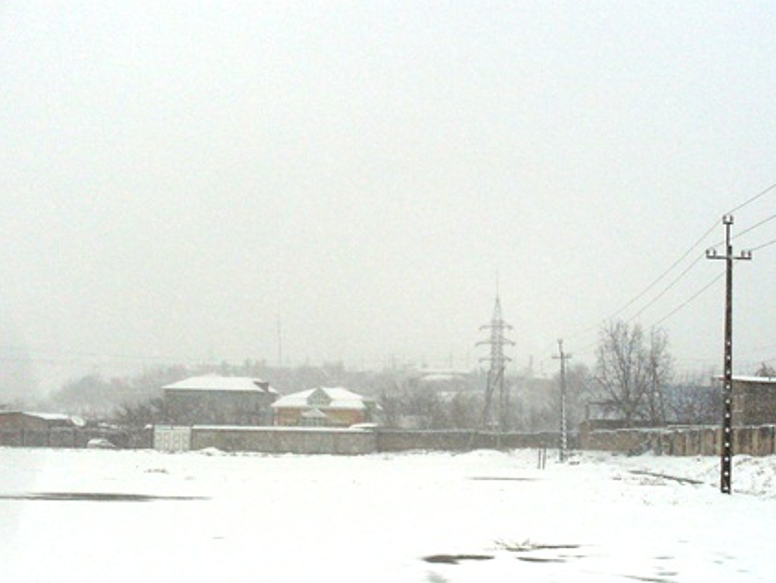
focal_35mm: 54
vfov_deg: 26.9
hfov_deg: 35.3
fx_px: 1211
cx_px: 485
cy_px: 386
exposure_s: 1/250
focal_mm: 6.3
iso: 80
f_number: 2.8
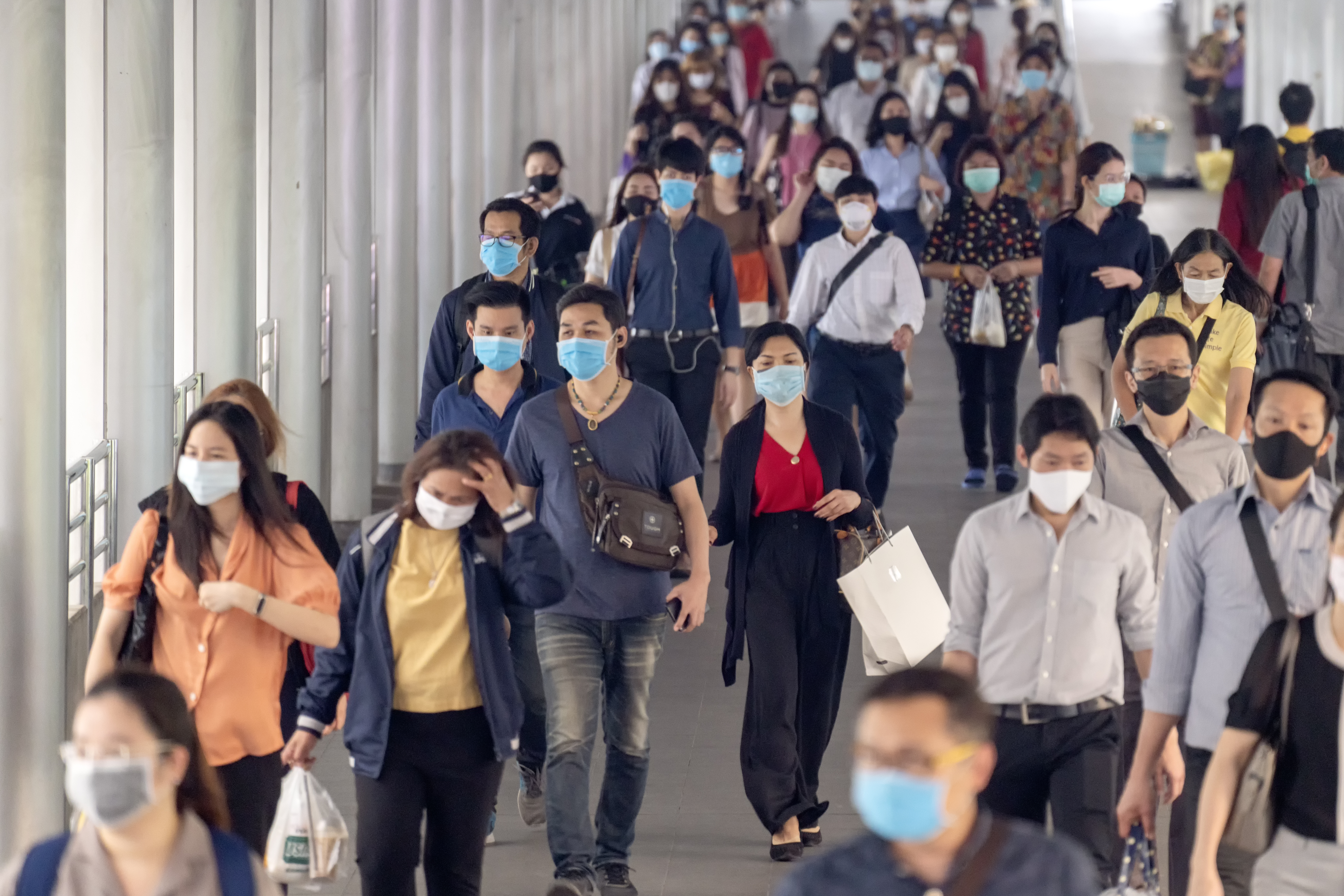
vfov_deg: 3.9
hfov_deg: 5.9
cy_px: 472
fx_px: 13142
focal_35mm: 352
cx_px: 787
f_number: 5.6
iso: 1250
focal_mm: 300
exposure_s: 1/80
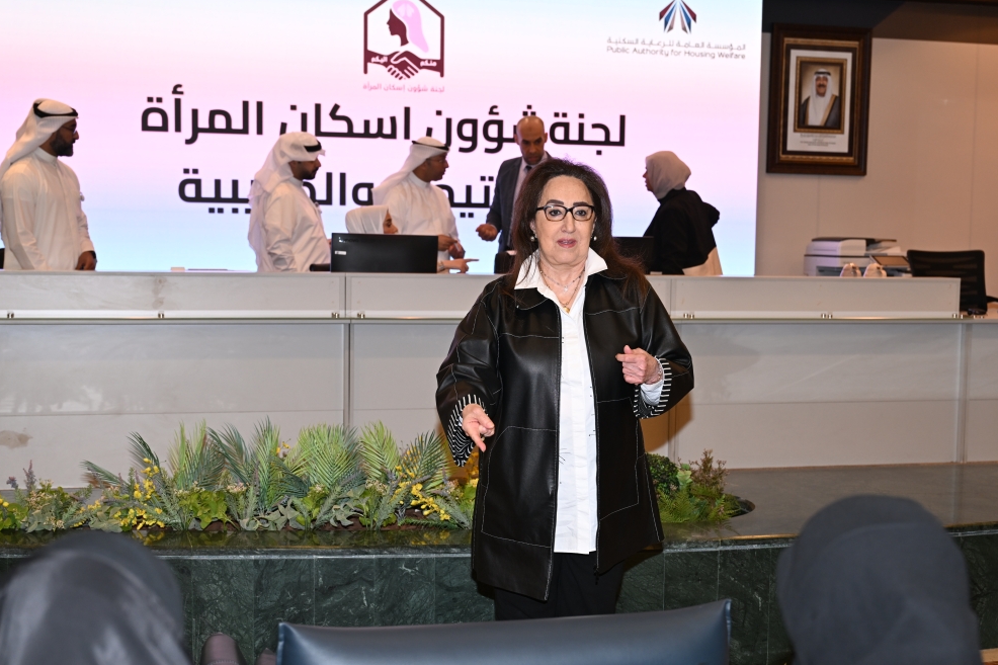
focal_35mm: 56
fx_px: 1552
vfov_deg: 24.1
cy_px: 396
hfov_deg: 35.6
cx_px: 531
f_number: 4.5
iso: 400
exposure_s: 1/160
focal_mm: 46
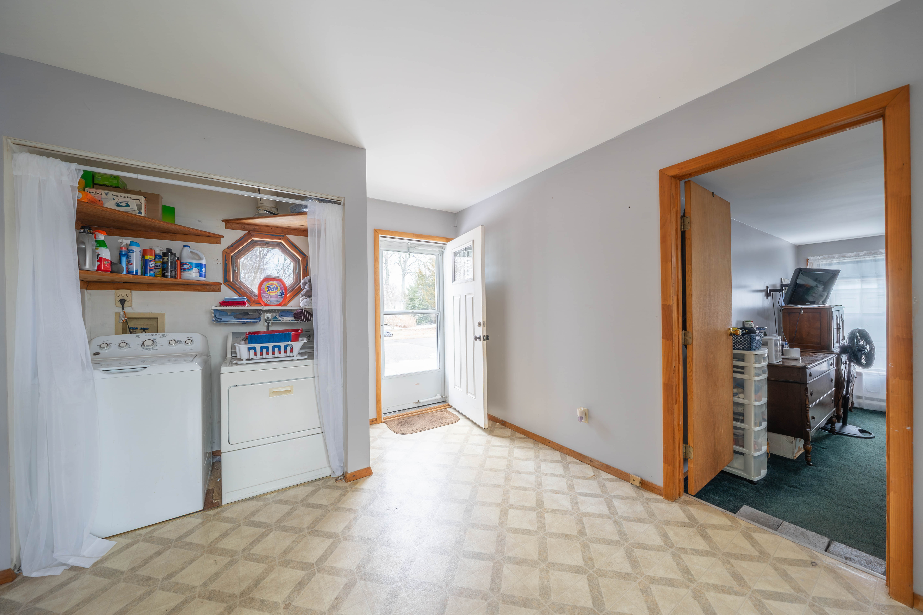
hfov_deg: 112.6
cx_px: 462
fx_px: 308
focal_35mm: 12
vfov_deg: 90.0
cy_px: 308
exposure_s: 1/80
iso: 500
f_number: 8
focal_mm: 12
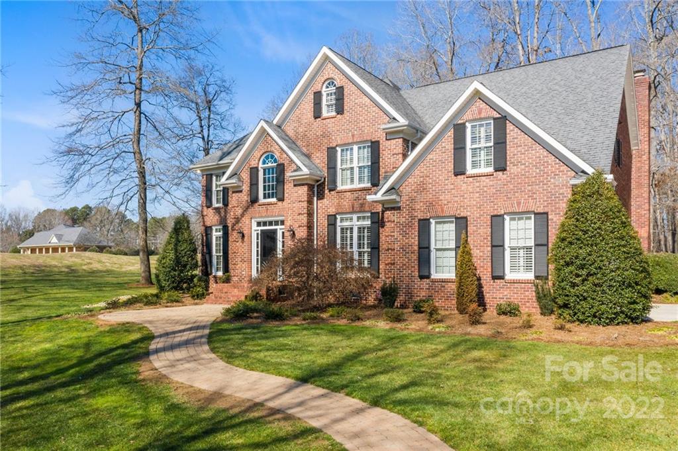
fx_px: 527
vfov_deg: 46.3
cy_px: 226
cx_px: 339
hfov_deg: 65.5
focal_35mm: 28
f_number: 6.3
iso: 100
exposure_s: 1/640
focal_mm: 10.26
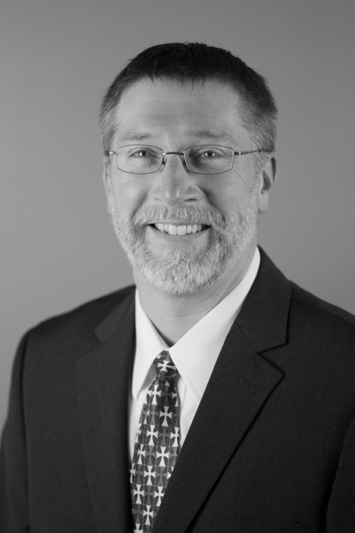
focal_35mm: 128
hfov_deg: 10.7
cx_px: 178
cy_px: 266
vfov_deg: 16.1
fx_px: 1889
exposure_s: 1/125
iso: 900
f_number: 1.8
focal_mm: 85
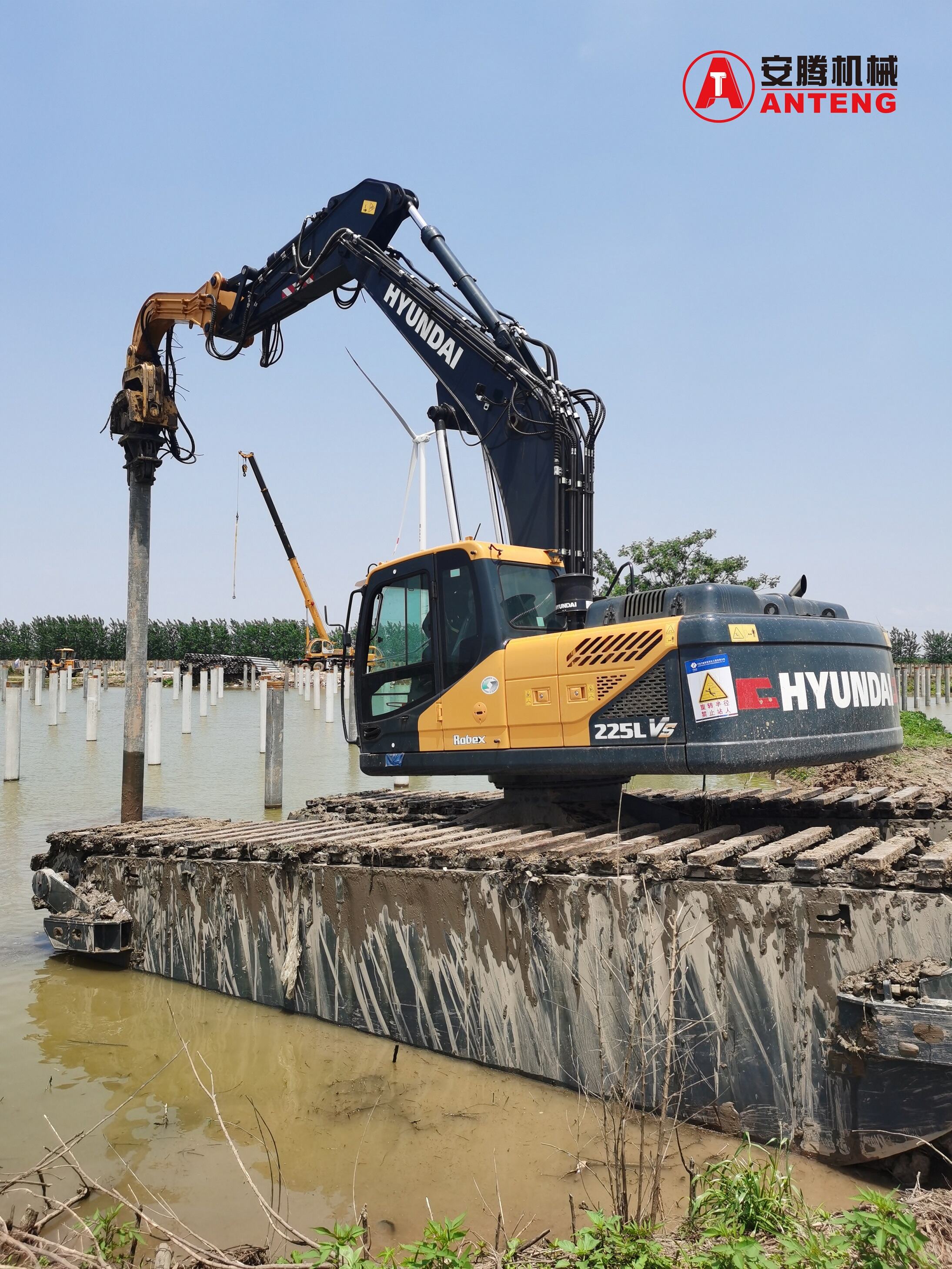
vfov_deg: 65.3
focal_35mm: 27
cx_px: 476
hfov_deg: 51.4
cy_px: 634
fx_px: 990
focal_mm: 5.58
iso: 50
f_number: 1.8
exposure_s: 1/2740
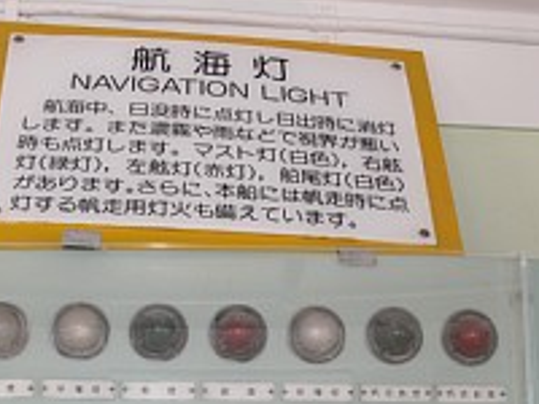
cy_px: 396
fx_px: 1090
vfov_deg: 20.4
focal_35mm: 70
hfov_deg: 27.8
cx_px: 253
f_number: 3.6
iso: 80
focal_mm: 7.4
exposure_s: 1/50
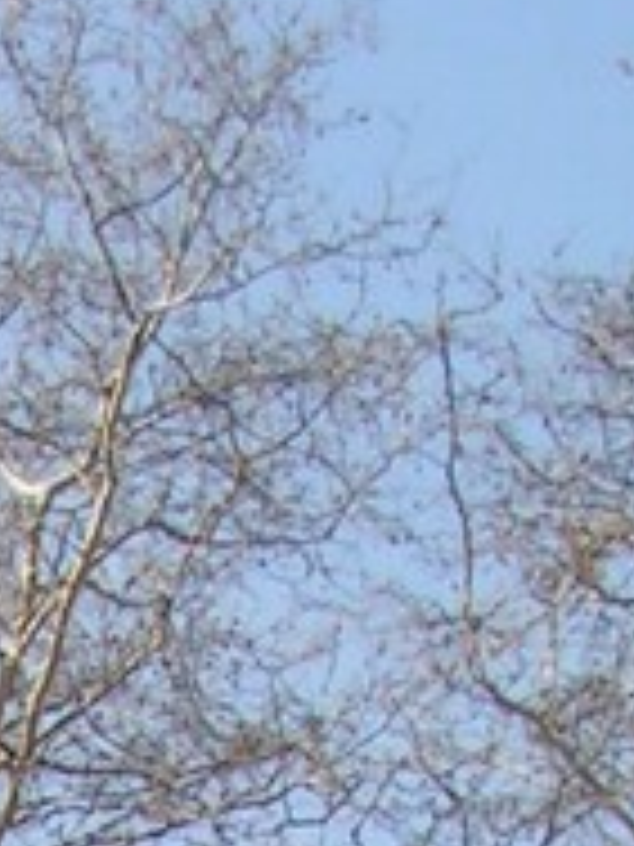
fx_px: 5275
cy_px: 2113
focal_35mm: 216
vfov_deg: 8.3
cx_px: -486
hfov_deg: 6.7
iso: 50
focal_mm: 5.8
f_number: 5.6
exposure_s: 1/200
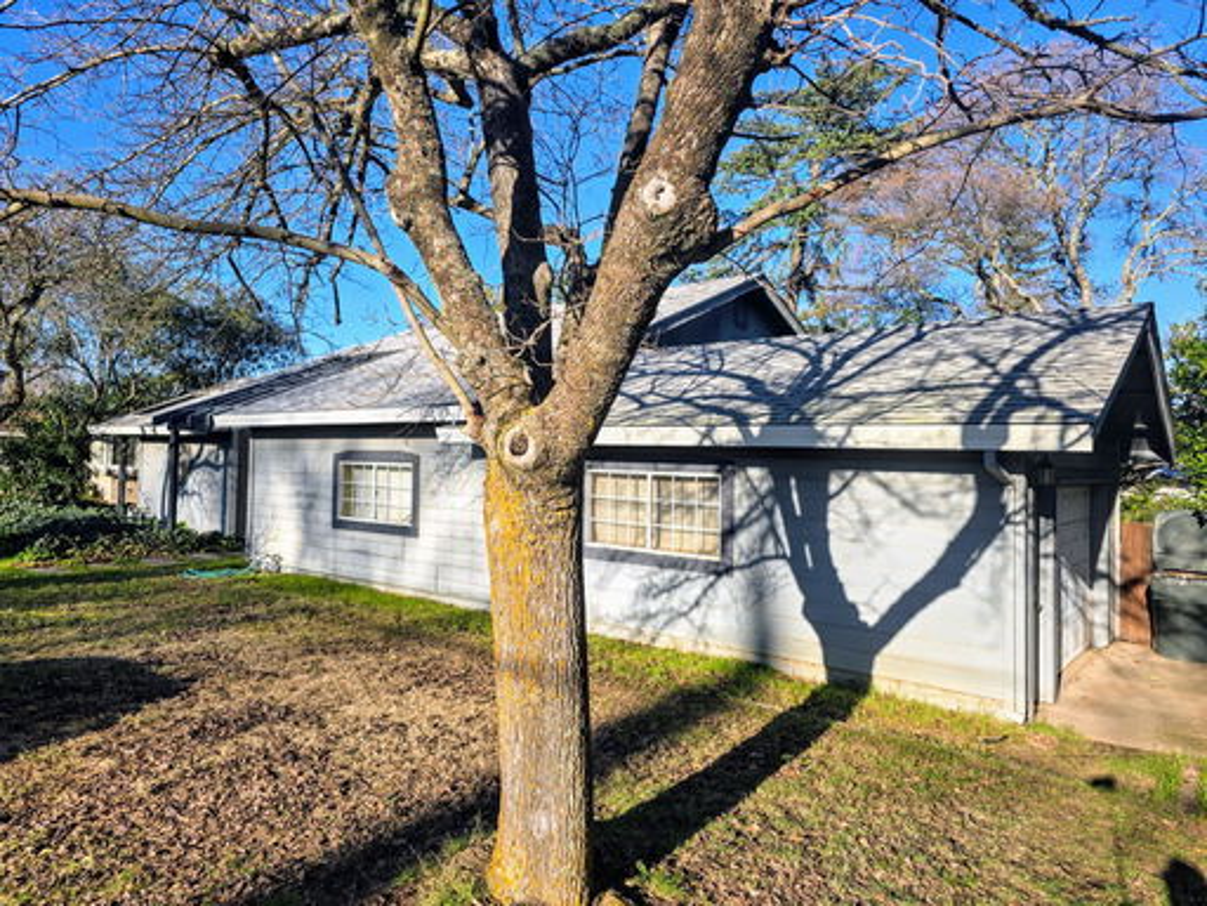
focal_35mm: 23
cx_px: 604
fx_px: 802
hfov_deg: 73.9
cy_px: 453
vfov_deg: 58.9
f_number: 1.7
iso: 12
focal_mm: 6.3
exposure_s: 1/487
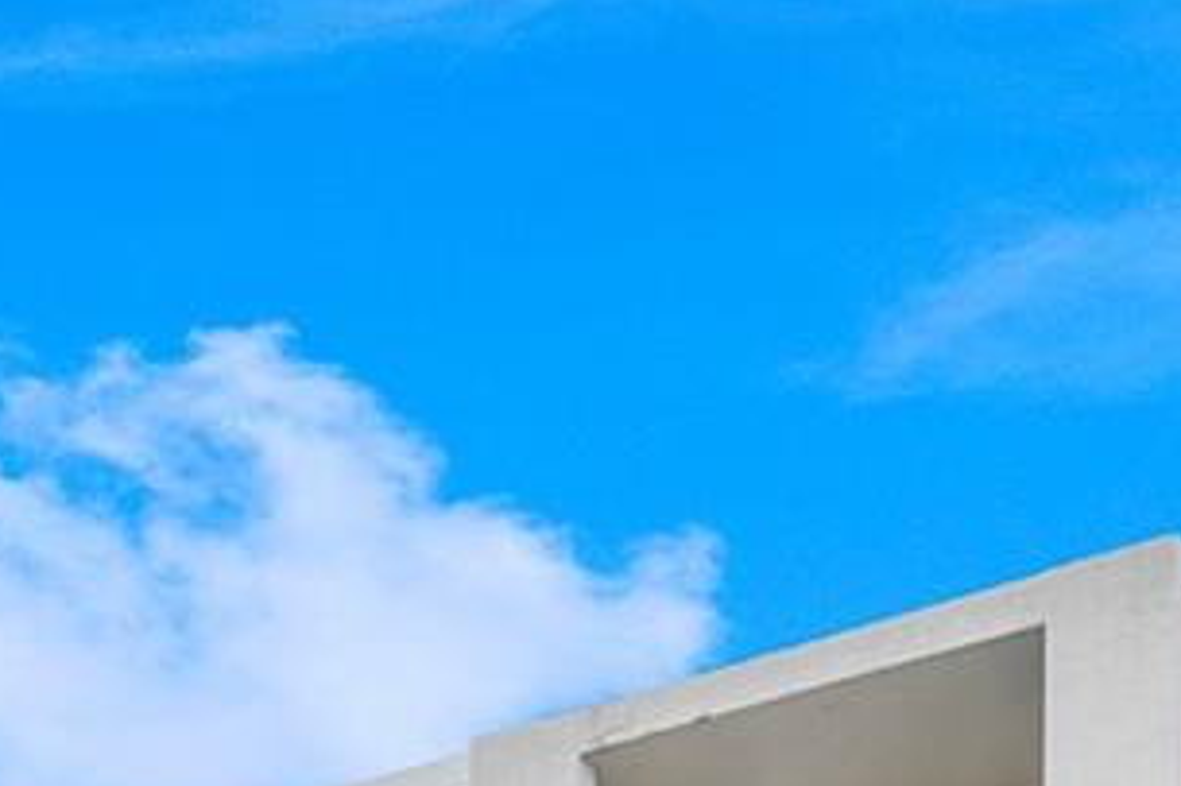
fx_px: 2840
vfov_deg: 12.4
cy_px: 1901
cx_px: 902
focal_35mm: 87
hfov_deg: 23.2
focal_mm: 11
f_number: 11
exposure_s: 1/320
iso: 100
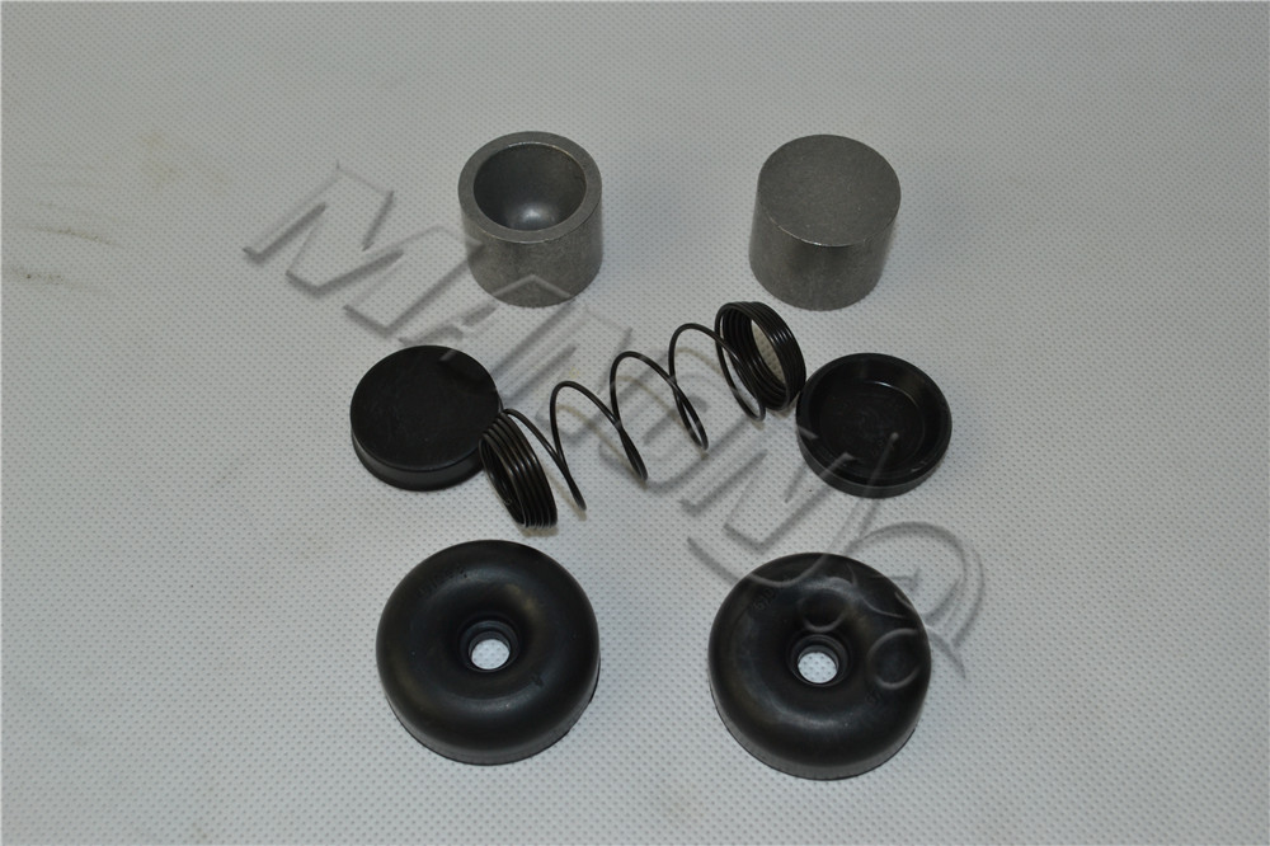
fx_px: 1481
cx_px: 635
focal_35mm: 42
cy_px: 423
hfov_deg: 46.4
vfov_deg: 31.9
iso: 320
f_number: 8
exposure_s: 1/200
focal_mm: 28
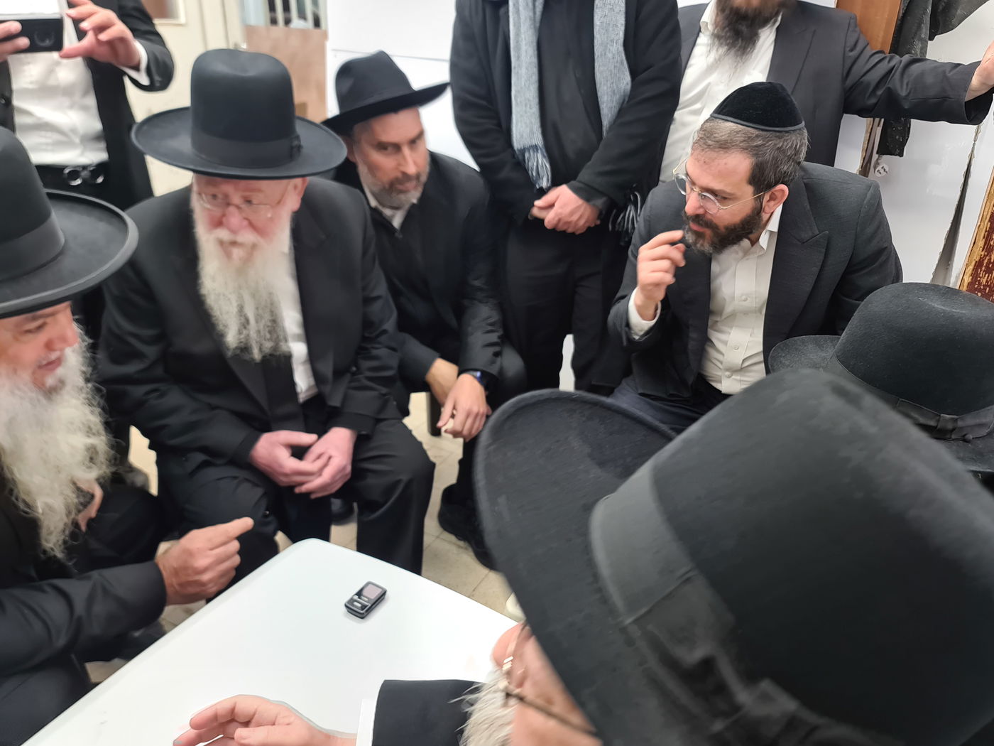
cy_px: 373
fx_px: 718
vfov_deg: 54.9
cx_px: 497
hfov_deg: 69.4
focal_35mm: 25
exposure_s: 1/50
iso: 50
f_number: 1.8
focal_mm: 7
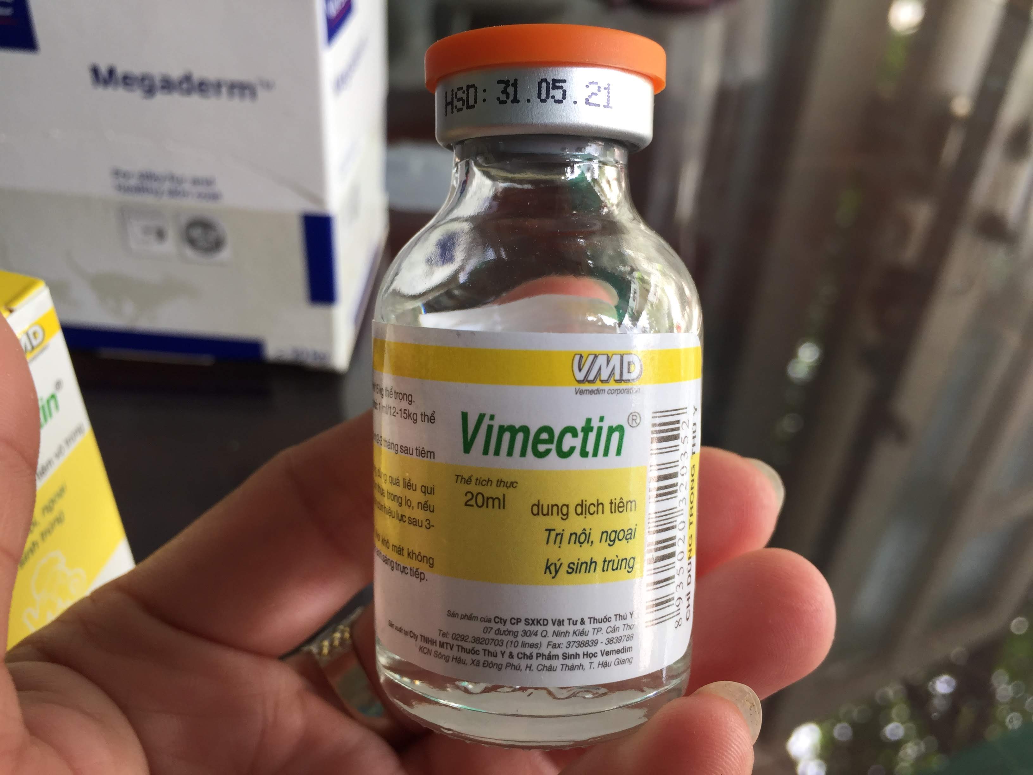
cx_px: 516
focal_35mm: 29
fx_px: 865
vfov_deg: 48.2
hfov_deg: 61.7
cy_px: 388
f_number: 2.2
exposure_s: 1/50
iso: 32
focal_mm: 4.15
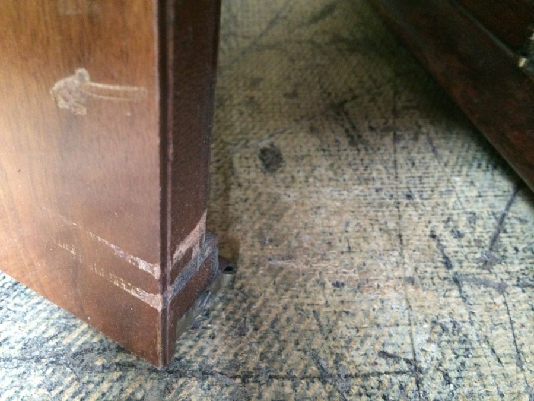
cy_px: 200
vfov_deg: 46.8
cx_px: 267
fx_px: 463
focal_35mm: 30
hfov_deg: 60.0
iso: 500
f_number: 2.2
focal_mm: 4.12
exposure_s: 1/15
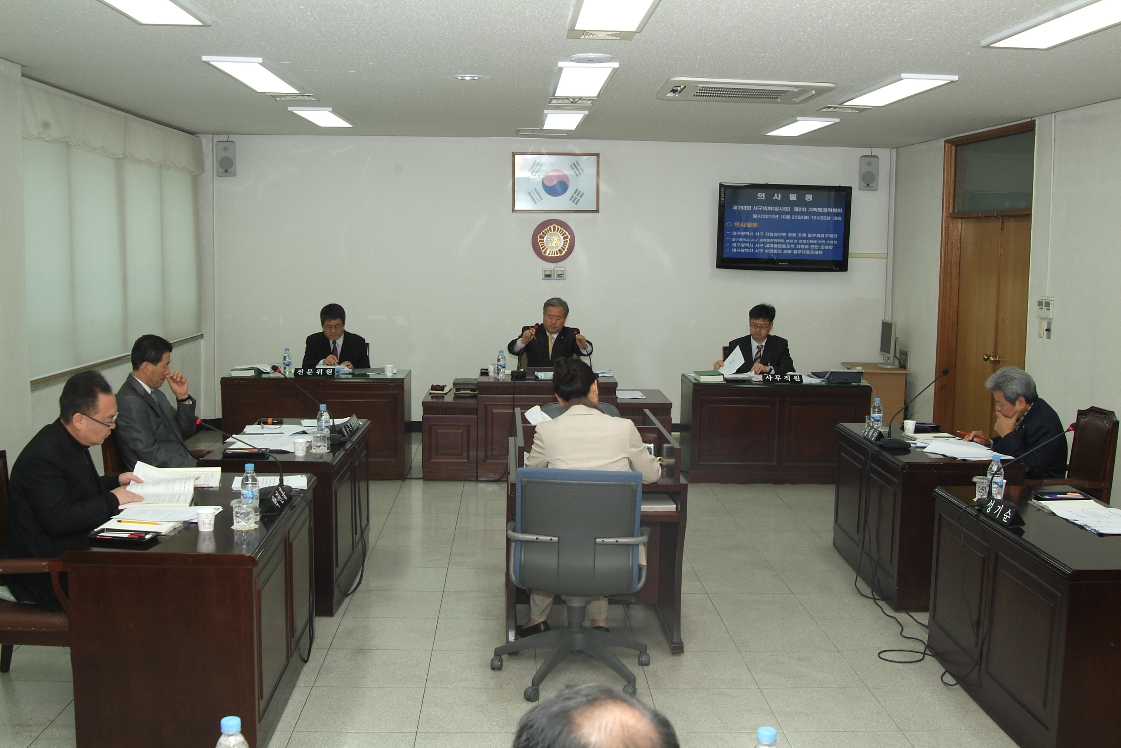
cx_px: 560
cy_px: 374
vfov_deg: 36.9
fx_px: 1121
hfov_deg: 53.1
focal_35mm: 36
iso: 400
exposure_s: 1/60
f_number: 5.6
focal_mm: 24
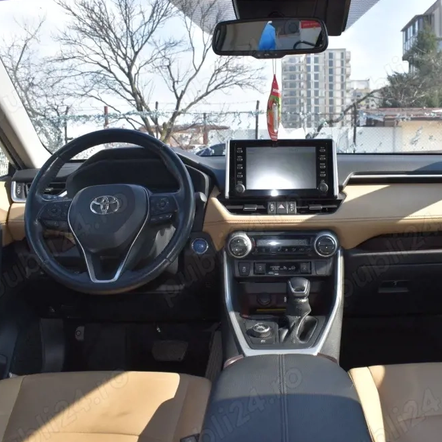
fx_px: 506
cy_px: 223
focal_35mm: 35
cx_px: 275
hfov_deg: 46.8
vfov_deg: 47.2
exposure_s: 1/125
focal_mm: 18
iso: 100
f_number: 5.6
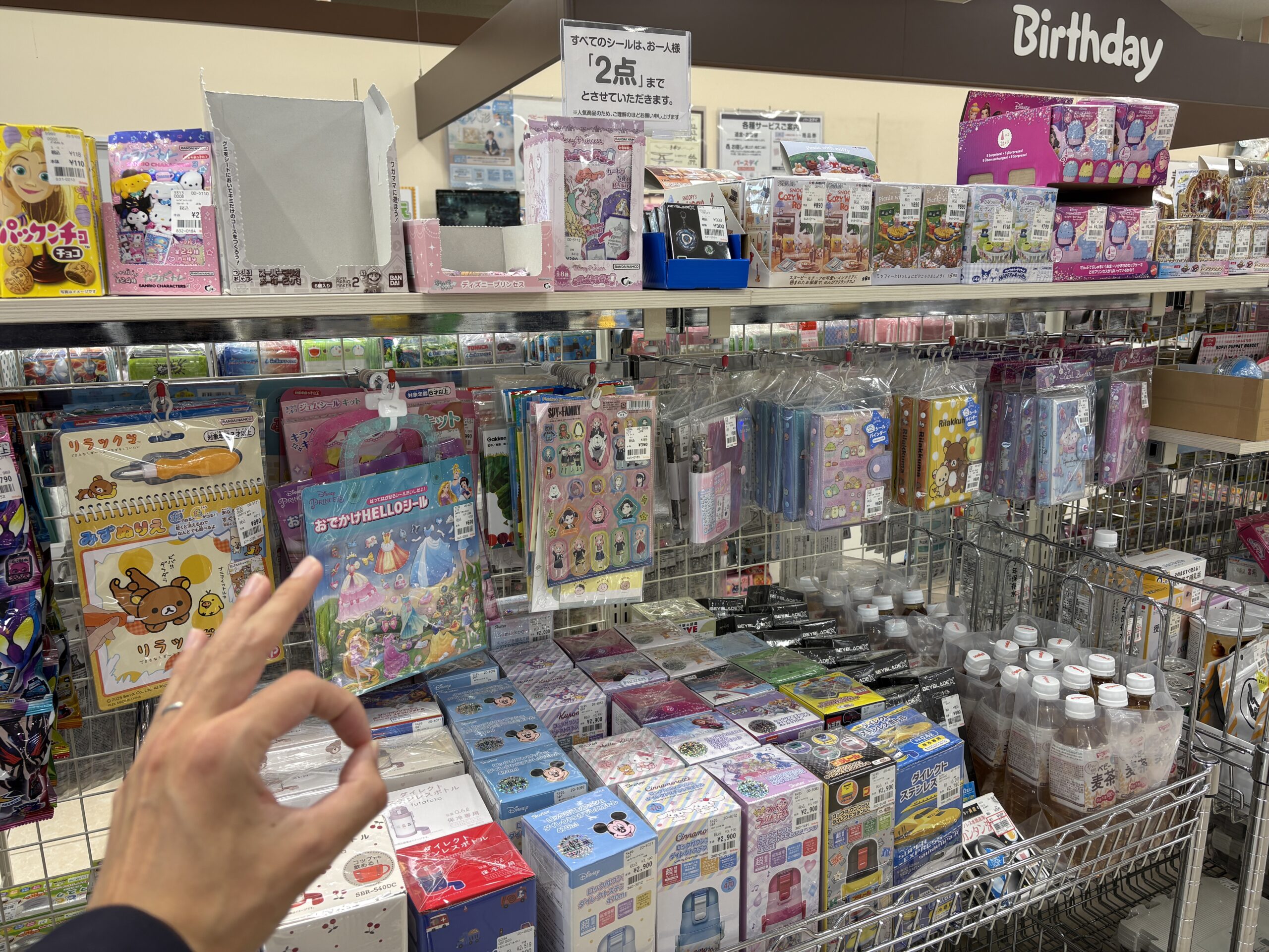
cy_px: 476
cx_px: 634
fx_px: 953
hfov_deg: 67.3
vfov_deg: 53.1
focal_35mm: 26
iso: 40
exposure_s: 1/120
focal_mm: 5.96
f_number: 1.6
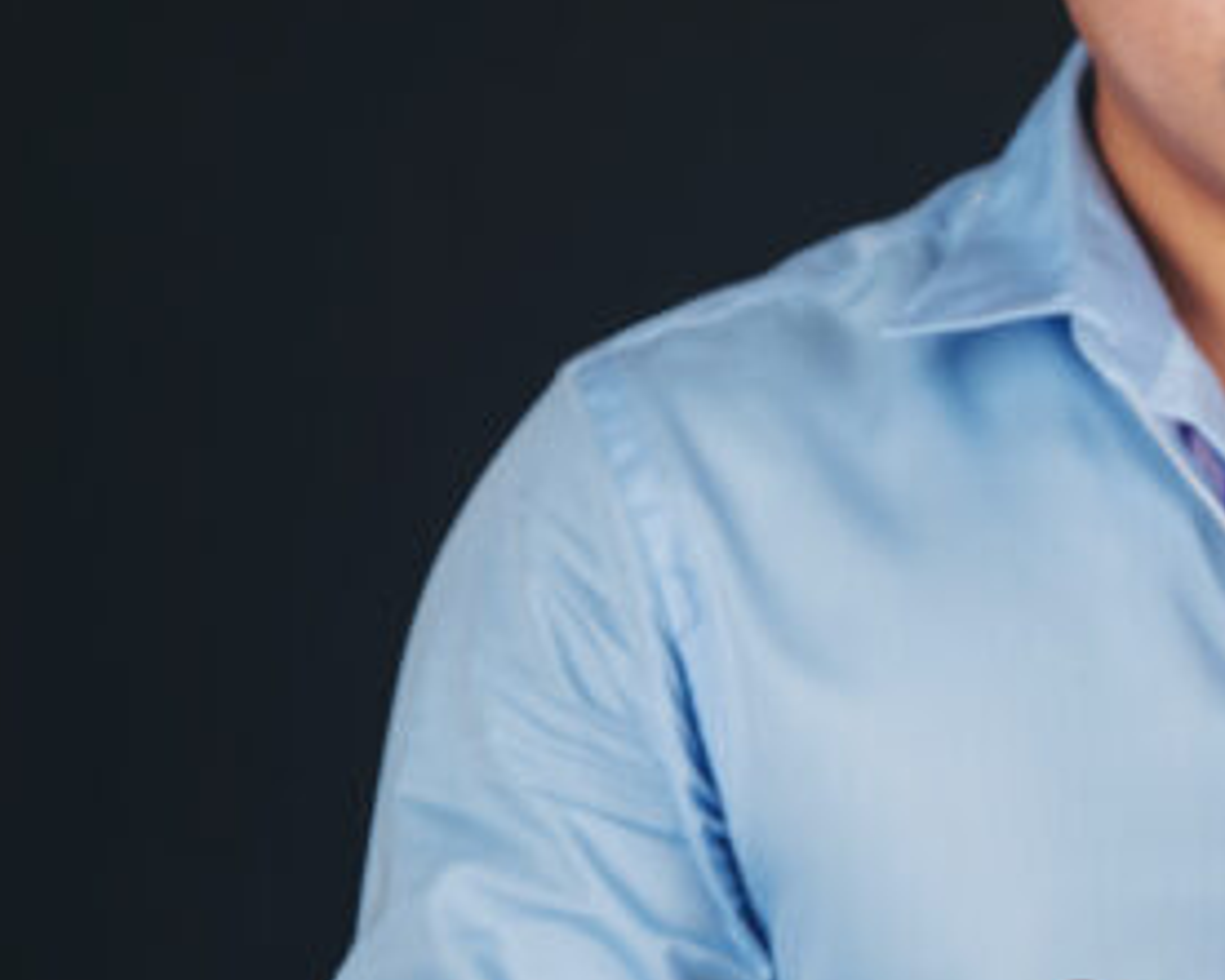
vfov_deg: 3.6
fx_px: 15450
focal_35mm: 426
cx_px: 1283
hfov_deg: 4.5
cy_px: 1018
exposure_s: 1/200
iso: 100
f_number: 4
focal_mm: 180
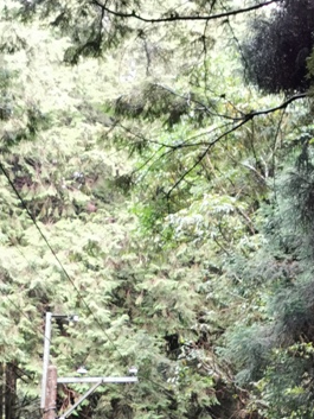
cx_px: 161
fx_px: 2079
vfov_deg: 11.4
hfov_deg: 8.6
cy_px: 417
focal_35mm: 172
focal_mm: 5.56
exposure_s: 1/60
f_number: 1.6
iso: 160
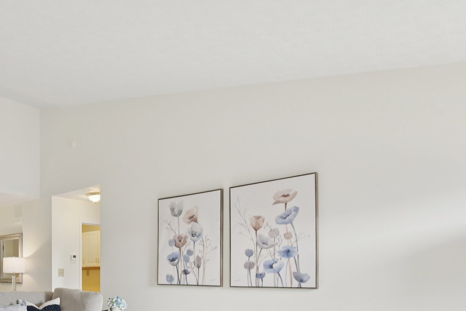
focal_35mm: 30
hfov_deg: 53.0
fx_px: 388
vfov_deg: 40.4
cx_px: 34
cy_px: 279
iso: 100
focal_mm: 16
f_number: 8
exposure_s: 1/20
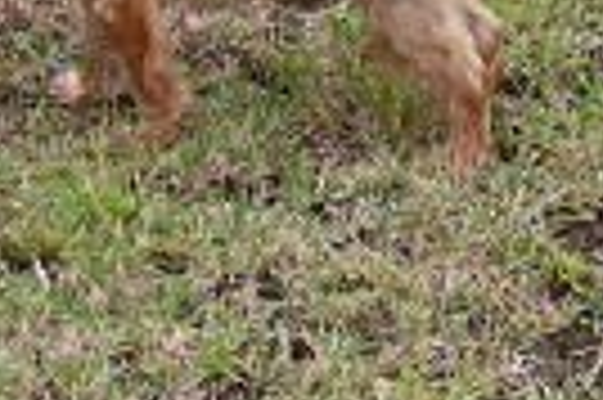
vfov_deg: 6.0
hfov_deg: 9.1
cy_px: -254
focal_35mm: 226
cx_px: 484
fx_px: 3781
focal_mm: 9
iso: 125
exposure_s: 1/250
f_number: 4.5
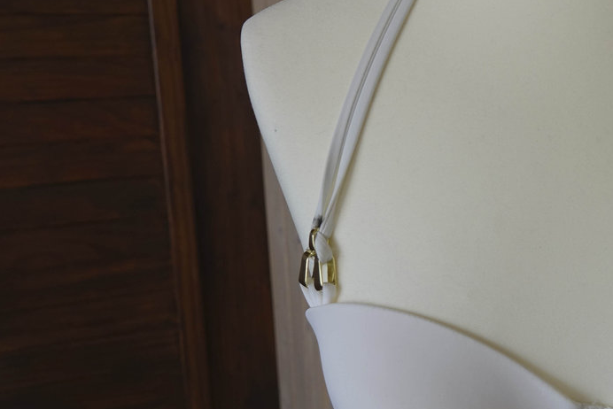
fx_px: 886
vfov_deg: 26.0
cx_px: 536
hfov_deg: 36.1
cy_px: 242
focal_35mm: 52
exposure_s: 1/30
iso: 125
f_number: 2.4
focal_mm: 8.8
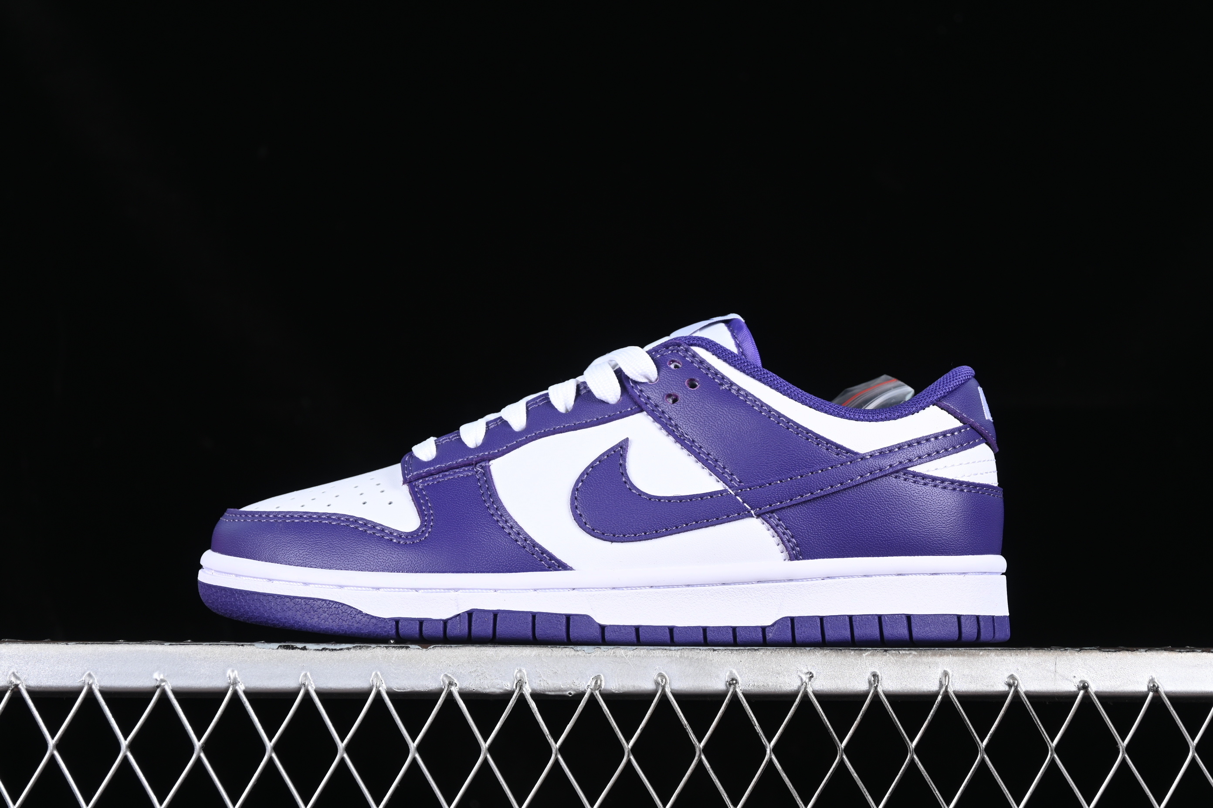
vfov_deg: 18.2
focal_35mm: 75
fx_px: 2527
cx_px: 606
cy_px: 404
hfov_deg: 27.0
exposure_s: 1/60
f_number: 6.3
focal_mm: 50
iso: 160
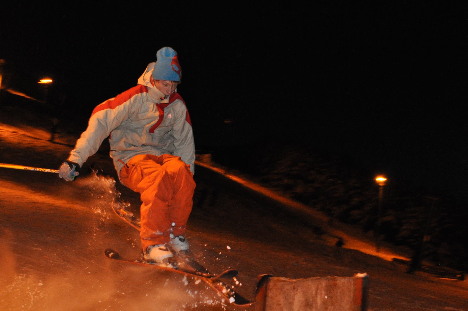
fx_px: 740
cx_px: 265
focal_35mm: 57
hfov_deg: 35.0
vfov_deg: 23.7
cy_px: 173
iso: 1600
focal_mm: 28
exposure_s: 1/100
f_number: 9
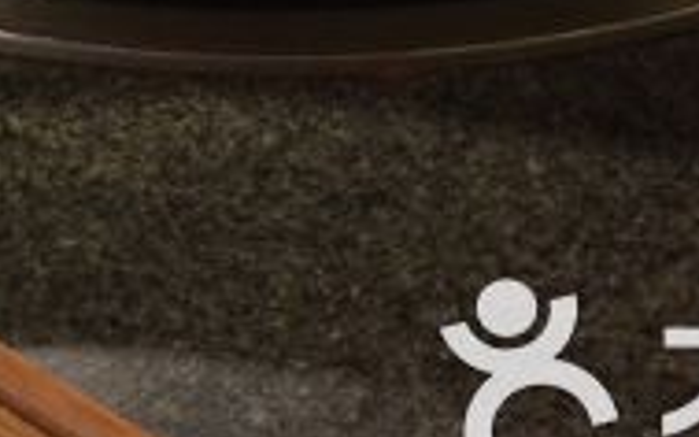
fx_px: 2171
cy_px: -413
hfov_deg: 18.0
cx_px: 74
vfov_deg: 10.6
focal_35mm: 114
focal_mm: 4.15
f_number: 2.2
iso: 320
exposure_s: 1/33
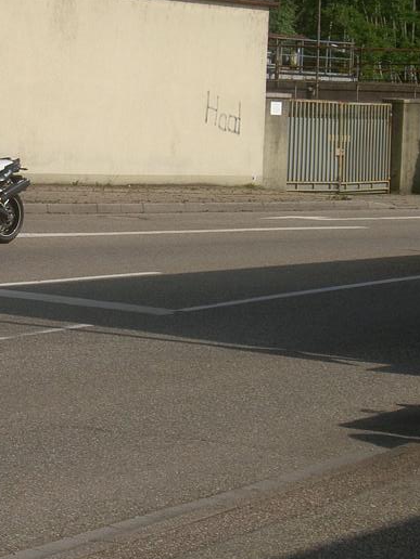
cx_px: 26
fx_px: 2216
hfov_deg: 10.8
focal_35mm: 137
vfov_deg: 14.4
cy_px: 204
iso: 100
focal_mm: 14.2
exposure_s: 1/400
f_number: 6.1
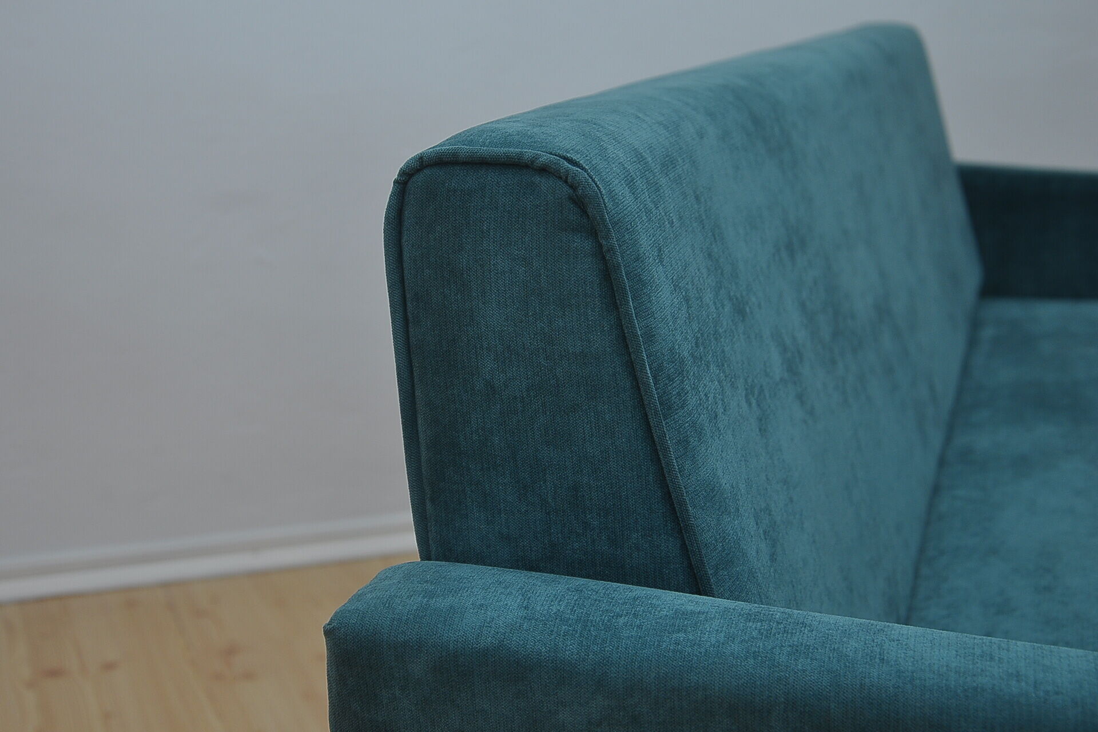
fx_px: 1601
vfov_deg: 25.8
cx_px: 549
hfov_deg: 37.9
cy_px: 366
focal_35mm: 52
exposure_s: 1/200
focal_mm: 35
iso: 200
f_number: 5.6
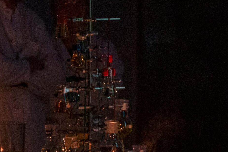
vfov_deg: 5.9
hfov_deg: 8.8
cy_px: 39
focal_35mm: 233
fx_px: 1474
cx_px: 154
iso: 2500
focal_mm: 85
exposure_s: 1/160
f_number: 3.5
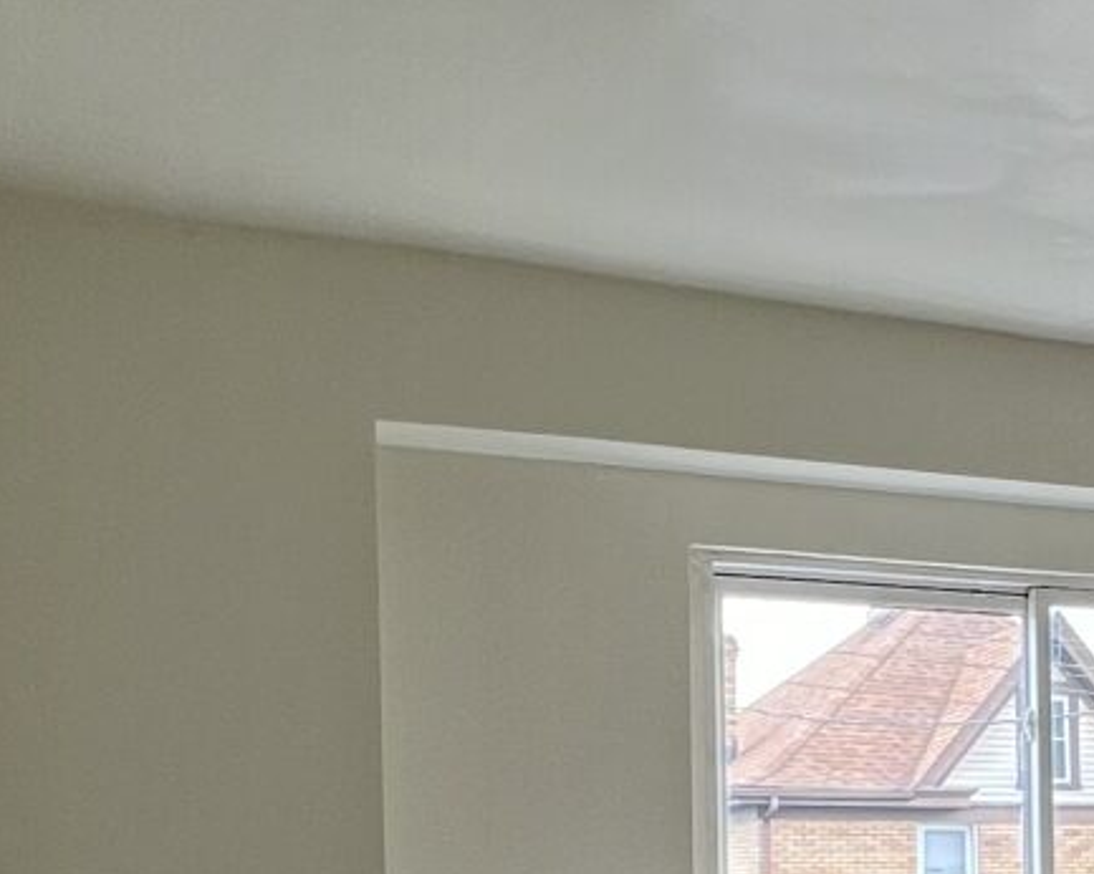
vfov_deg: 24.0
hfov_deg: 27.3
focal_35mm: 60
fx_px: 1942
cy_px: 927
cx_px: 1352
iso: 32
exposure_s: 1/105
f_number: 1.8
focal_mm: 1.57
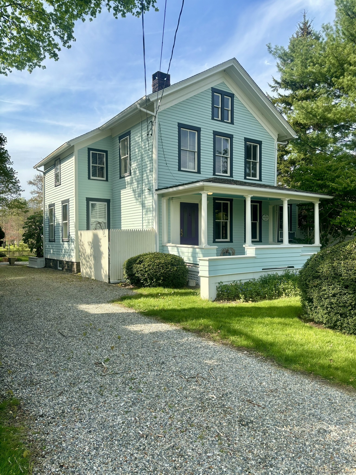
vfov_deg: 67.3
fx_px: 357
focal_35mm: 26
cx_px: 178
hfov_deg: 53.1
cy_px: 238
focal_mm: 5.96
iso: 50
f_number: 1.6
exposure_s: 1/1721
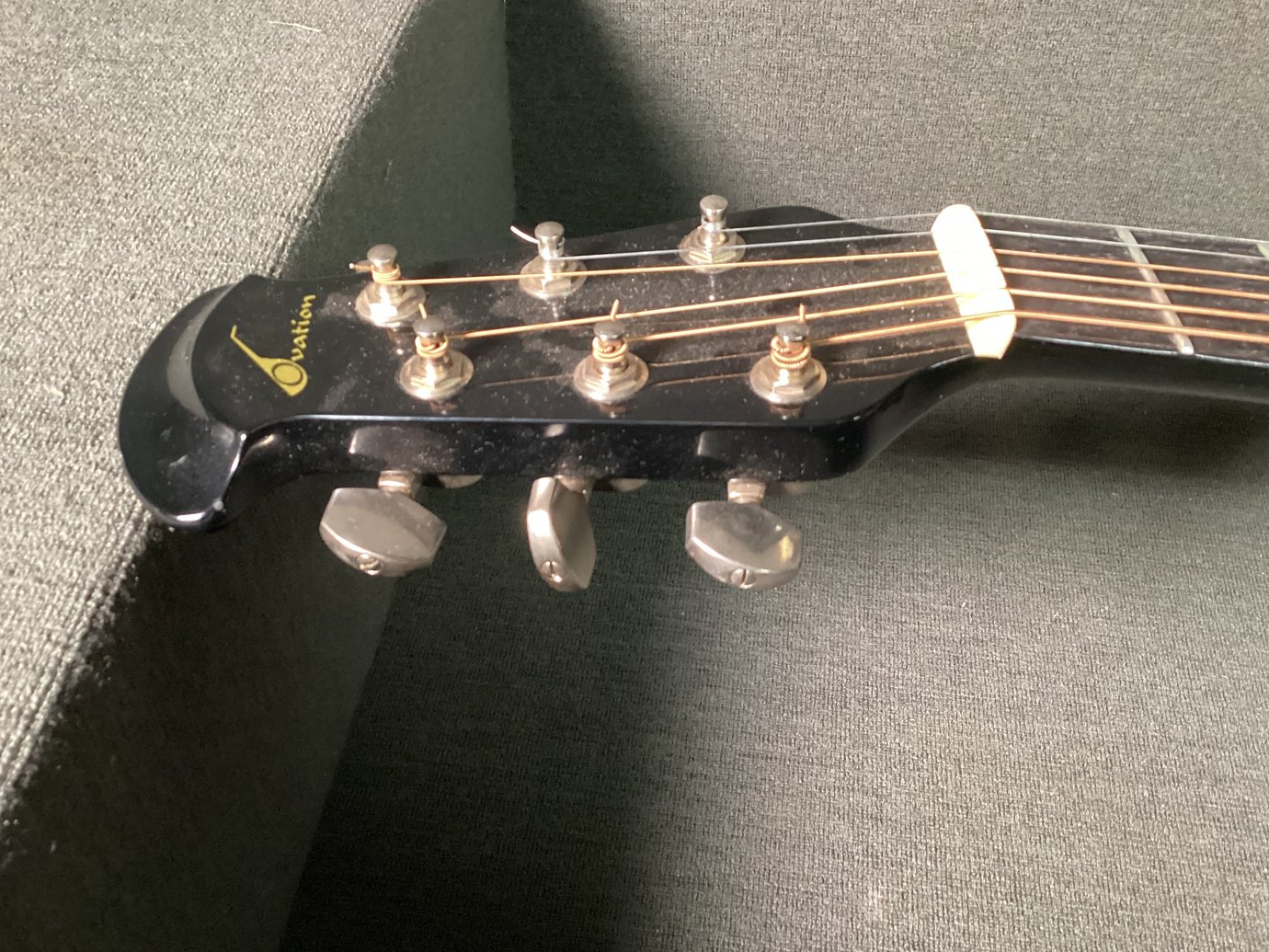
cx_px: 650
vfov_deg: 41.8
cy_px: 510
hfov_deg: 54.0
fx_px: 1246
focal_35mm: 34
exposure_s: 1/30
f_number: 2.4
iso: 500
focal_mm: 3.3
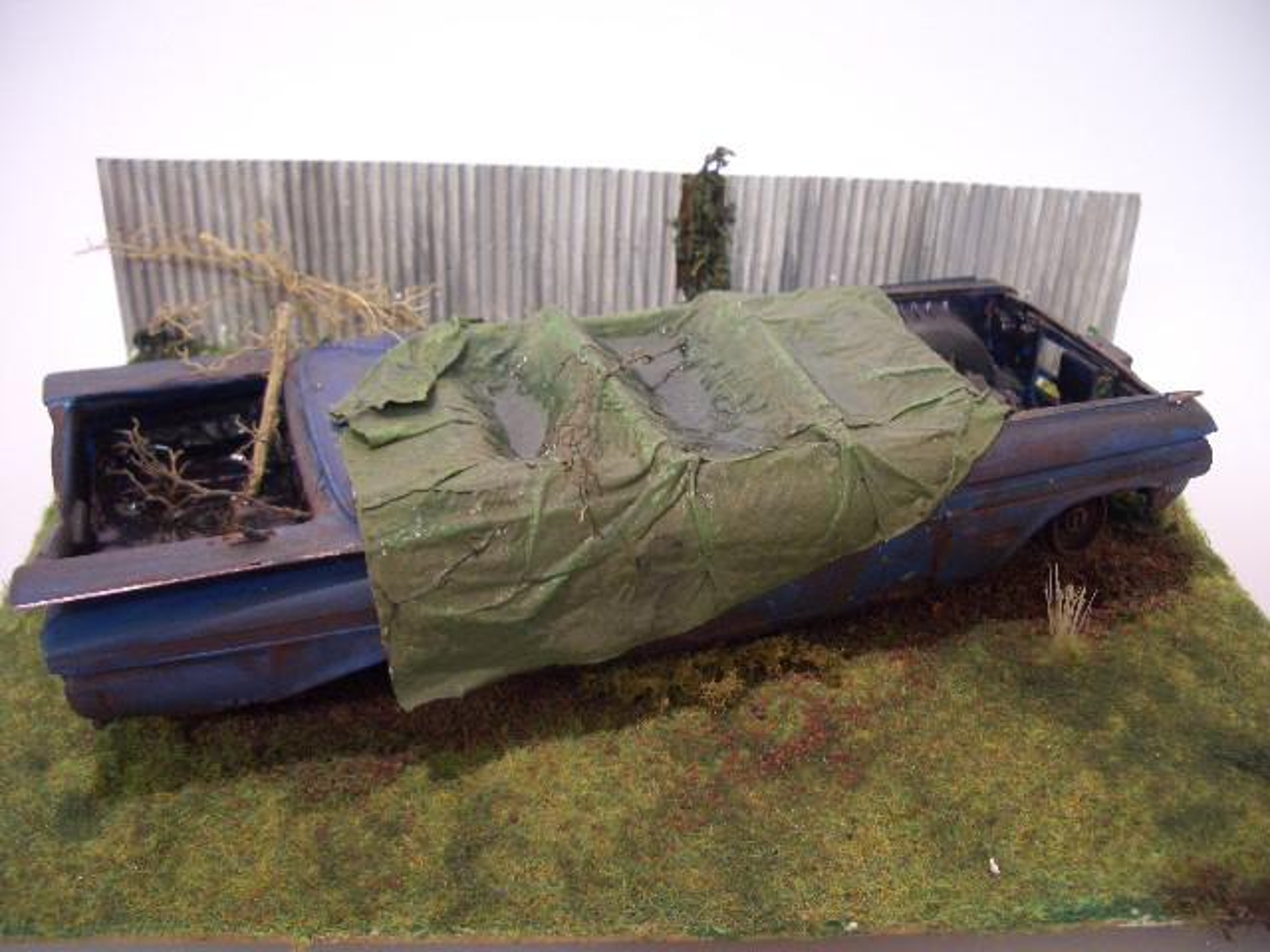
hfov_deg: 52.6
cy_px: 476
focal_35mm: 35
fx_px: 1284
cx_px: 635
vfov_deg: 40.7
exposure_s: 1/10
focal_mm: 5.8
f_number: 2.6
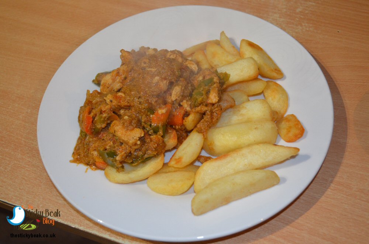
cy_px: 122
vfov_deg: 27.9
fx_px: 491
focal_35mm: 48
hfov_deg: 41.2
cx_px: 184
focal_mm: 32
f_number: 4.8
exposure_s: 1/60
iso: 900
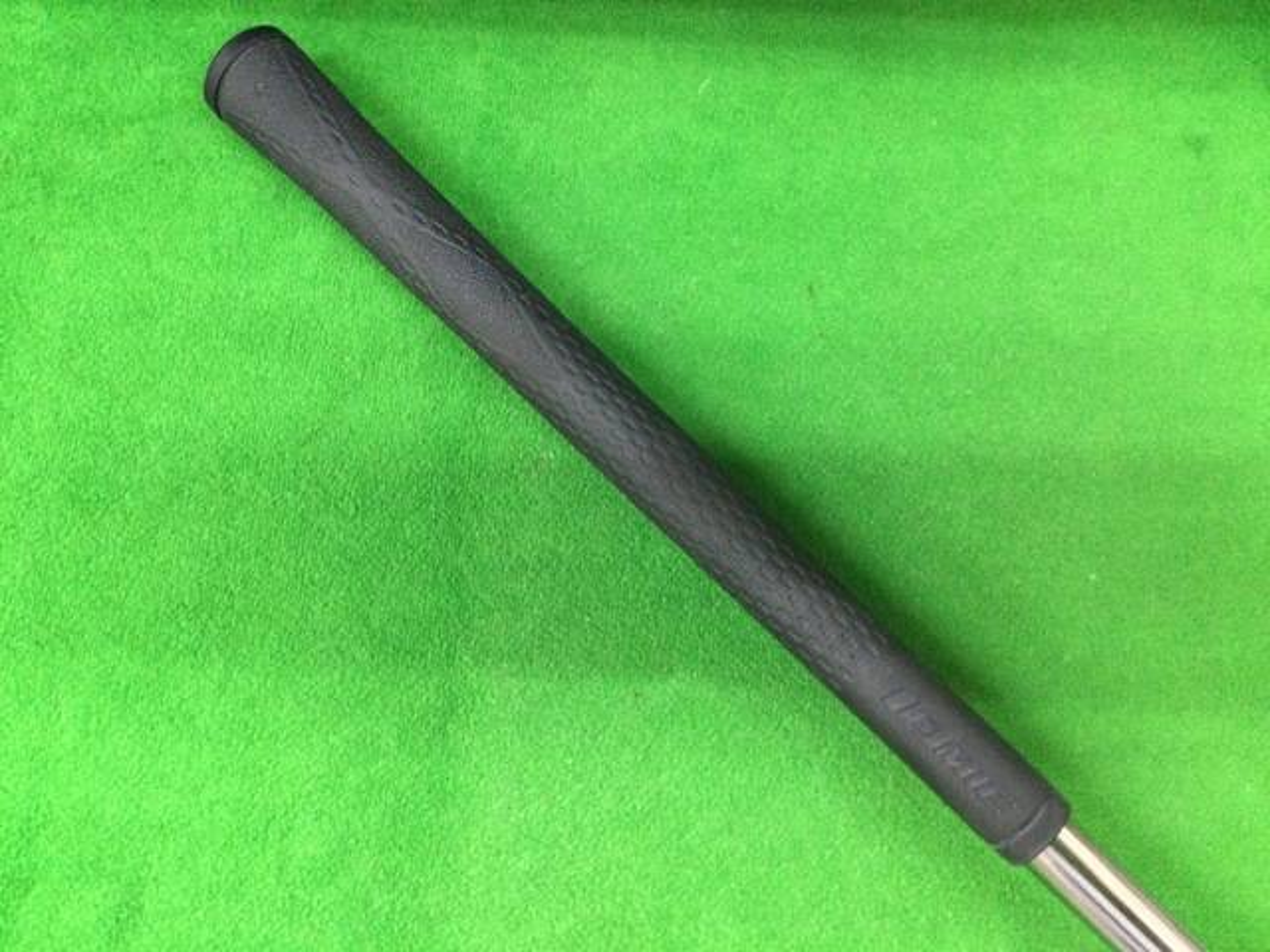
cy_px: 476
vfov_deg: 45.4
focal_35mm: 31
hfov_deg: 58.4
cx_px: 635
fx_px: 1137
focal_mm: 3.3
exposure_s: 1/24
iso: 200
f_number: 2.4
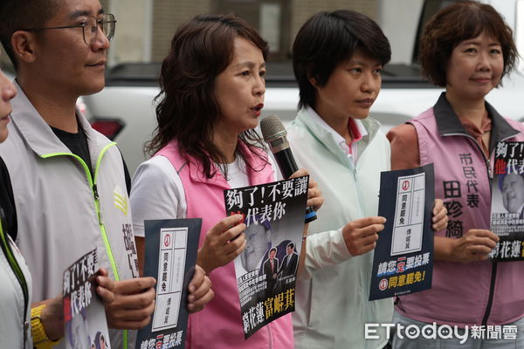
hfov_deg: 20.0
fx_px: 1485
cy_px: 174
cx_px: 262
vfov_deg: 13.4
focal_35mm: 102
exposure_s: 1/500
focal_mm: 68
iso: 160
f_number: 4
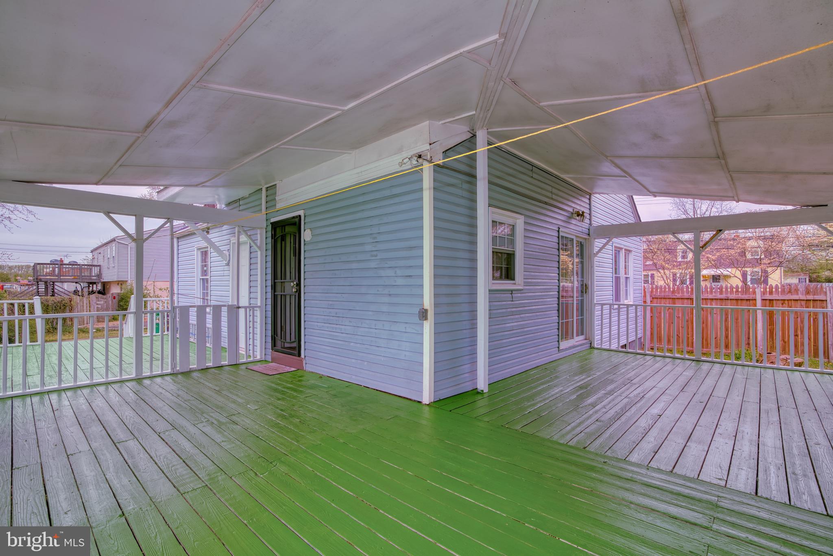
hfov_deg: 96.7
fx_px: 370
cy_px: 278
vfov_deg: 73.8
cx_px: 416
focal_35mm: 16
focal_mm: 16
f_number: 8
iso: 100
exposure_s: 1/60
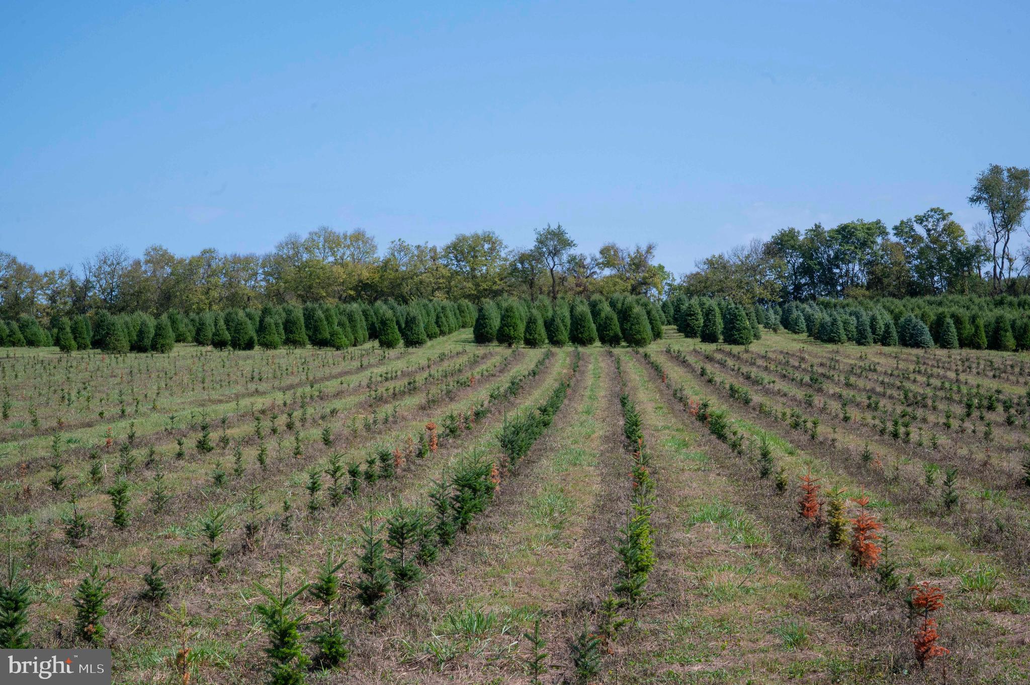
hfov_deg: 28.9
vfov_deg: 19.4
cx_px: 515
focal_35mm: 70
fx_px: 2001
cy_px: 342
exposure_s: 1/800
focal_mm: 70
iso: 1000
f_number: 14
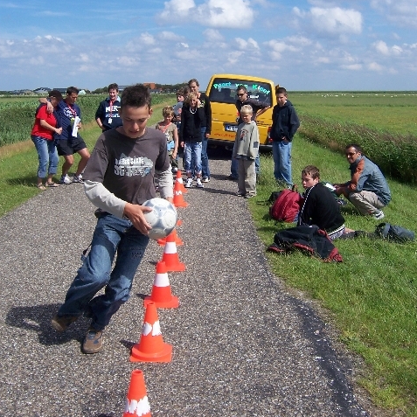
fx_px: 586
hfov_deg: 39.2
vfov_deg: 39.0
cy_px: 166
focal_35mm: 43
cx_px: 208
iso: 80
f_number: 4.5
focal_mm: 6.2
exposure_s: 1/800
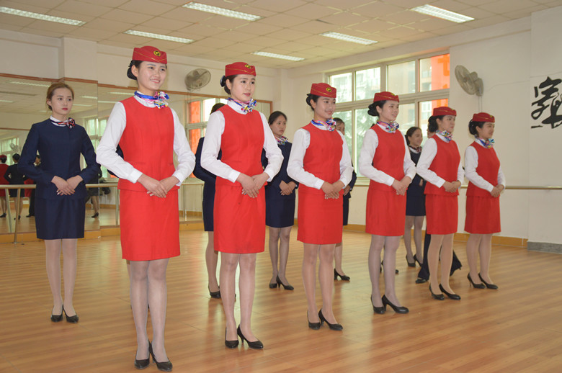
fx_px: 585
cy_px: 186
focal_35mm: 38
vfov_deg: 35.4
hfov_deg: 51.3
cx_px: 281
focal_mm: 25
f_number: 3.8
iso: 500
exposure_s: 1/60
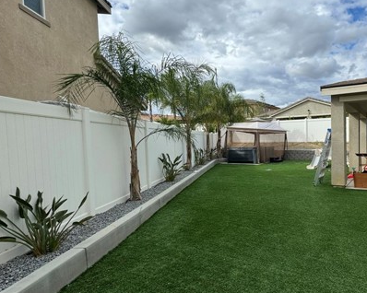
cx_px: 274
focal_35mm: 22
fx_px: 239
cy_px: 150
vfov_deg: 63.1
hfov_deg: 70.2
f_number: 2.2
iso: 40
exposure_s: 1/1420
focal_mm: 2.22
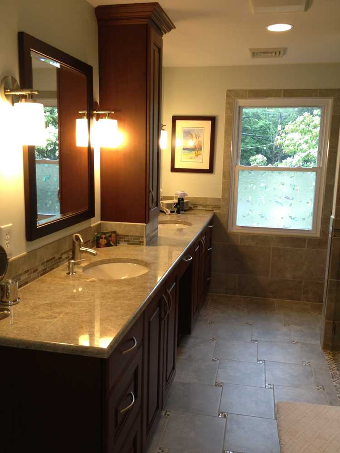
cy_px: 226
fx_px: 458
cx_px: 170
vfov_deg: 52.6
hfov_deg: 40.7
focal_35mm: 35
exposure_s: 1/30
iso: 80
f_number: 2.4
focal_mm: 4.28
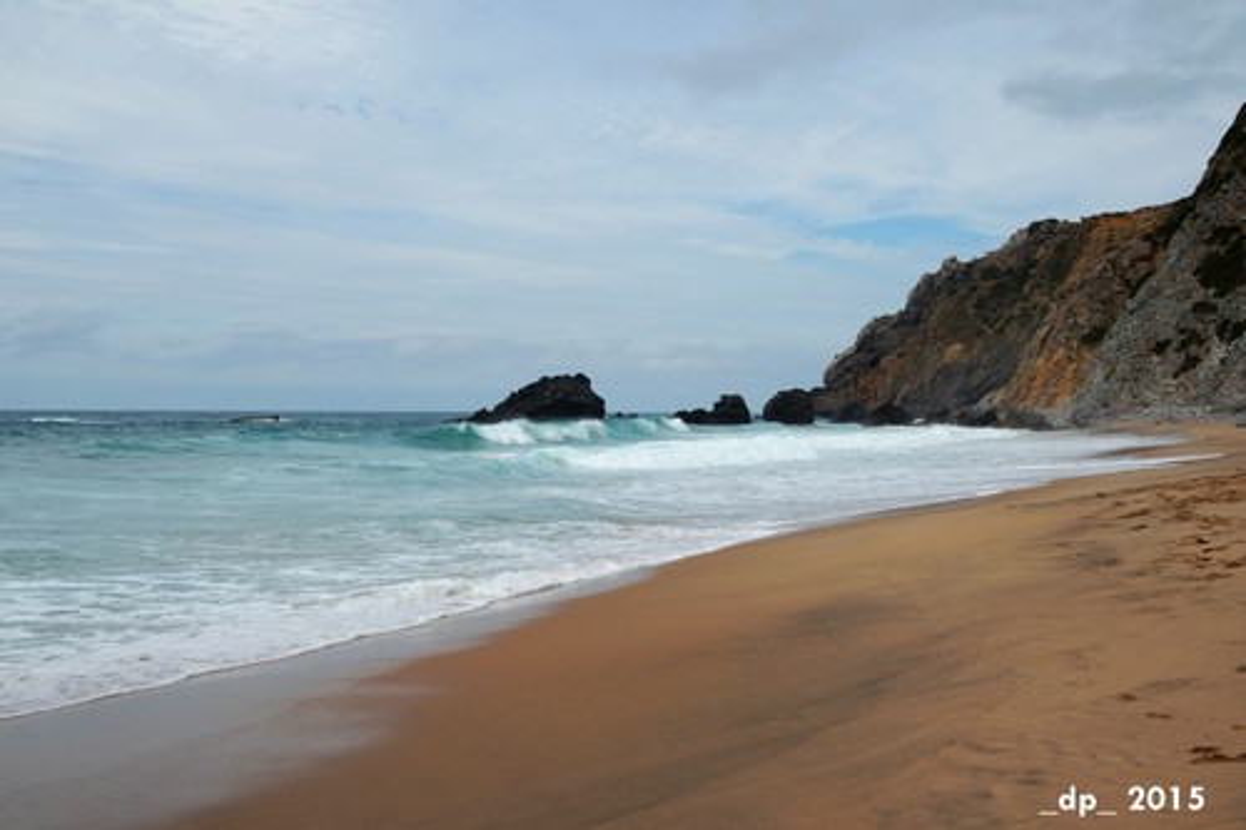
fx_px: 1384
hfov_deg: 48.5
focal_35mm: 40
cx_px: 623
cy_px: 415
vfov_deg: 33.4
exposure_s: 1/400
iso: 100
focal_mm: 26
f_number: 8
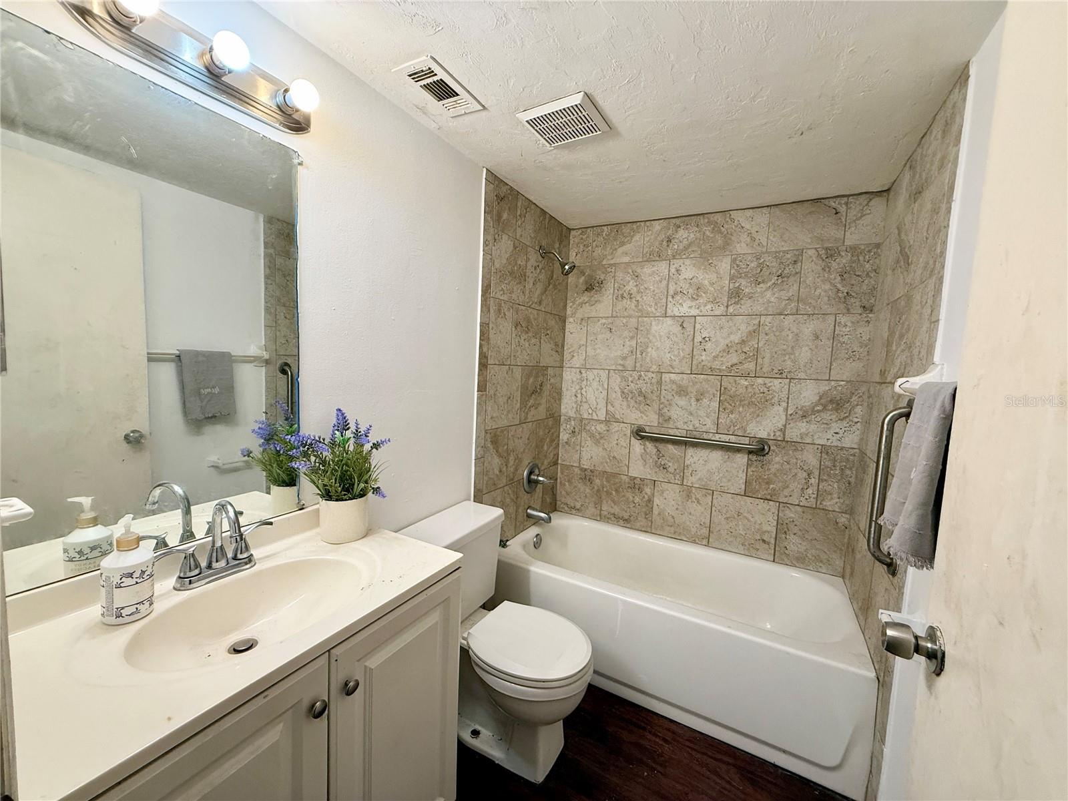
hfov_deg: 102.1
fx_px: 432
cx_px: 534
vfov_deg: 85.7
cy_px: 400
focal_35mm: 14
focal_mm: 2.22
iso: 200
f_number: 2.2
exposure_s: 1/120
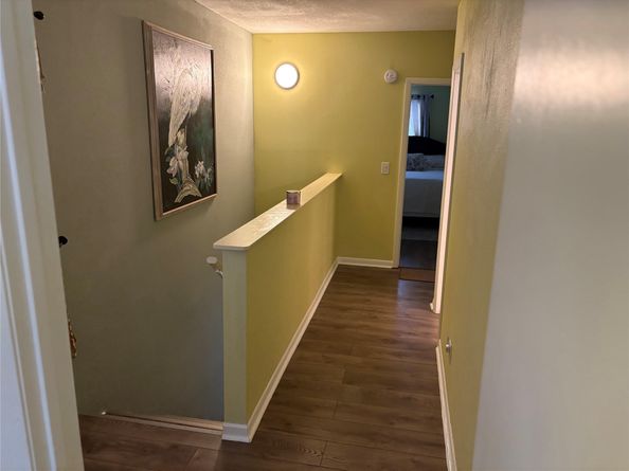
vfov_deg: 53.0
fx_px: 472
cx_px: 314
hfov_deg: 67.3
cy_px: 236
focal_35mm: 26
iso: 320
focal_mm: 5.96
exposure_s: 1/60
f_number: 1.6
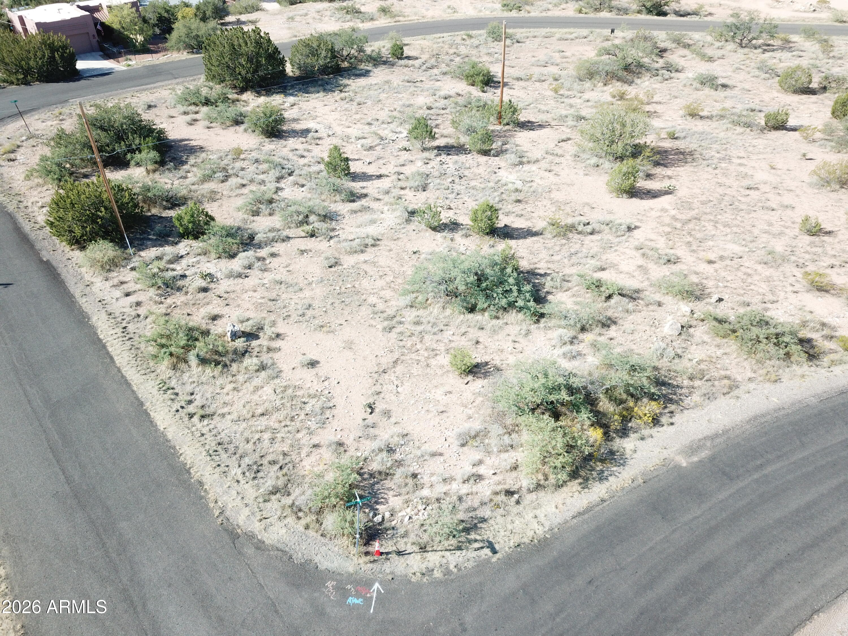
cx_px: 424
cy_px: 318
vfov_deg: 53.1
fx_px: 637
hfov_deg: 67.3
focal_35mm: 26
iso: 100
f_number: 2.2
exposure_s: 1/460
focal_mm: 4.73
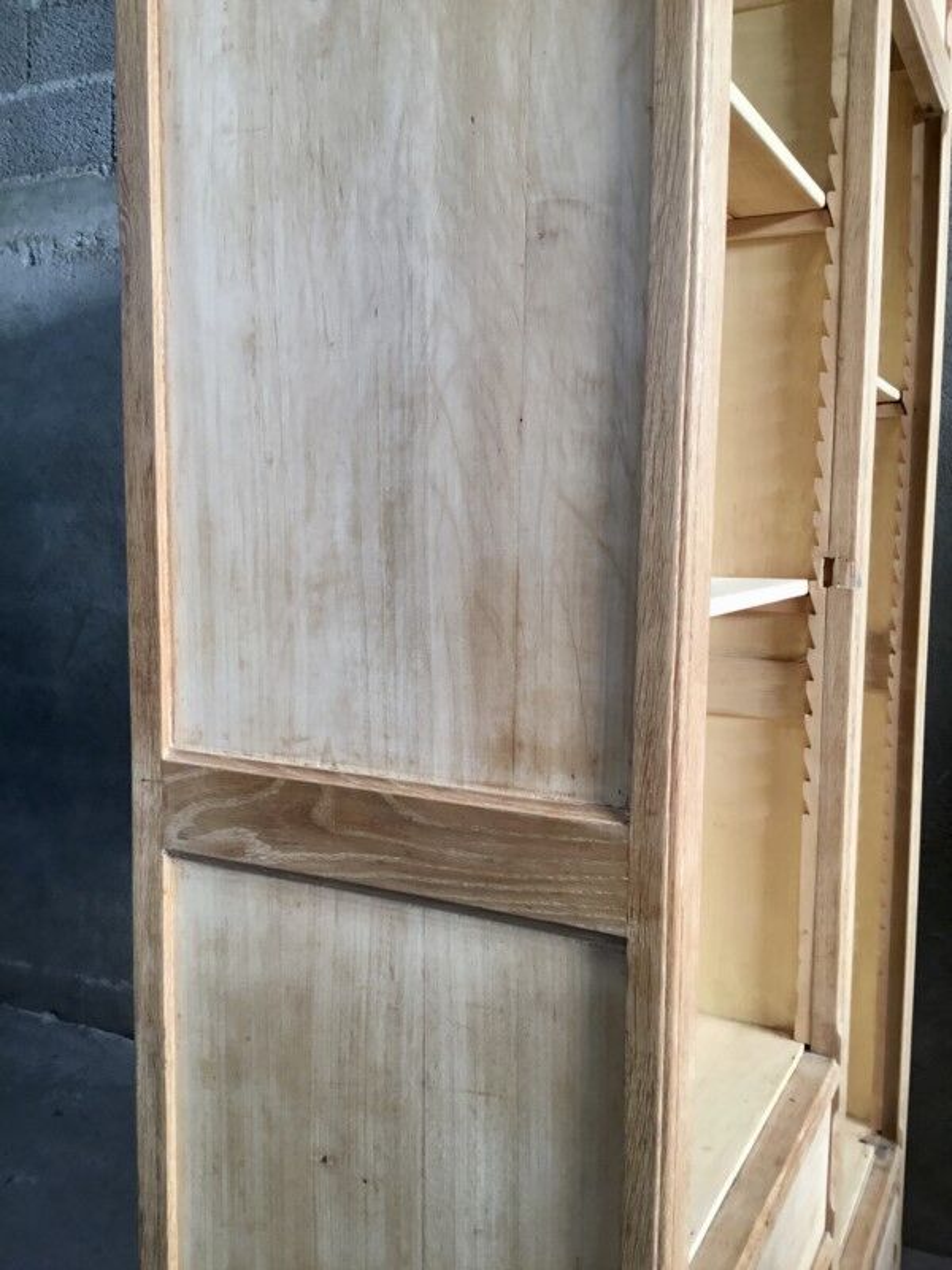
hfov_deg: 45.4
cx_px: 476
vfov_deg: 58.4
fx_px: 1137
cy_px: 635
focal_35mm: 31
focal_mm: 3.3
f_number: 2.4
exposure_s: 1/33
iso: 50
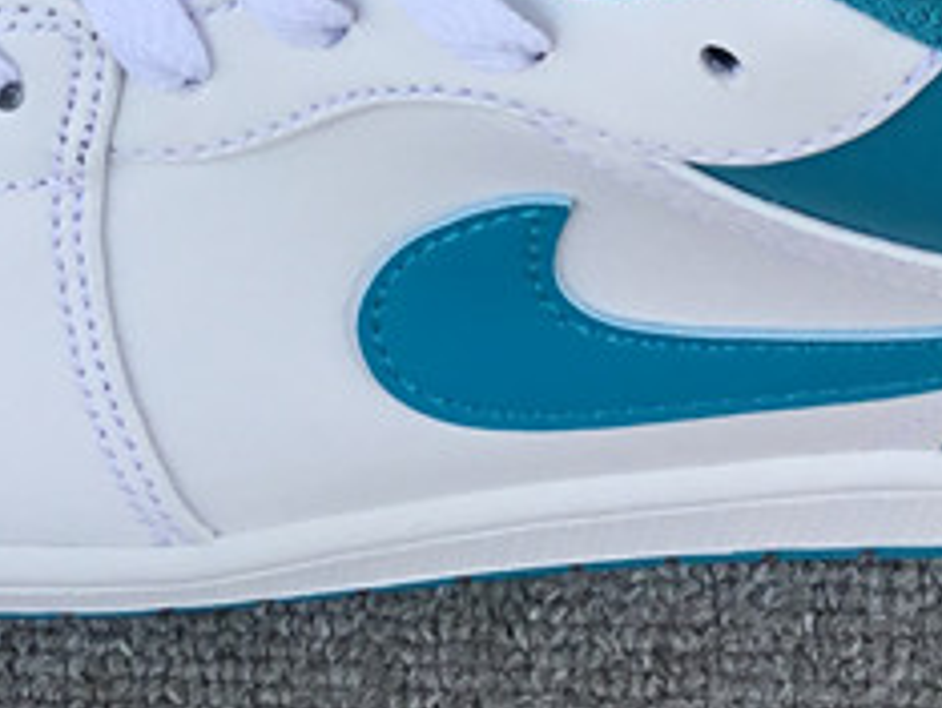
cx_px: 93
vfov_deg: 12.1
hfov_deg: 16.3
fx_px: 3242
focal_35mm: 119
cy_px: -211
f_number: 2.4
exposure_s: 1/422
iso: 25
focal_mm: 3.3
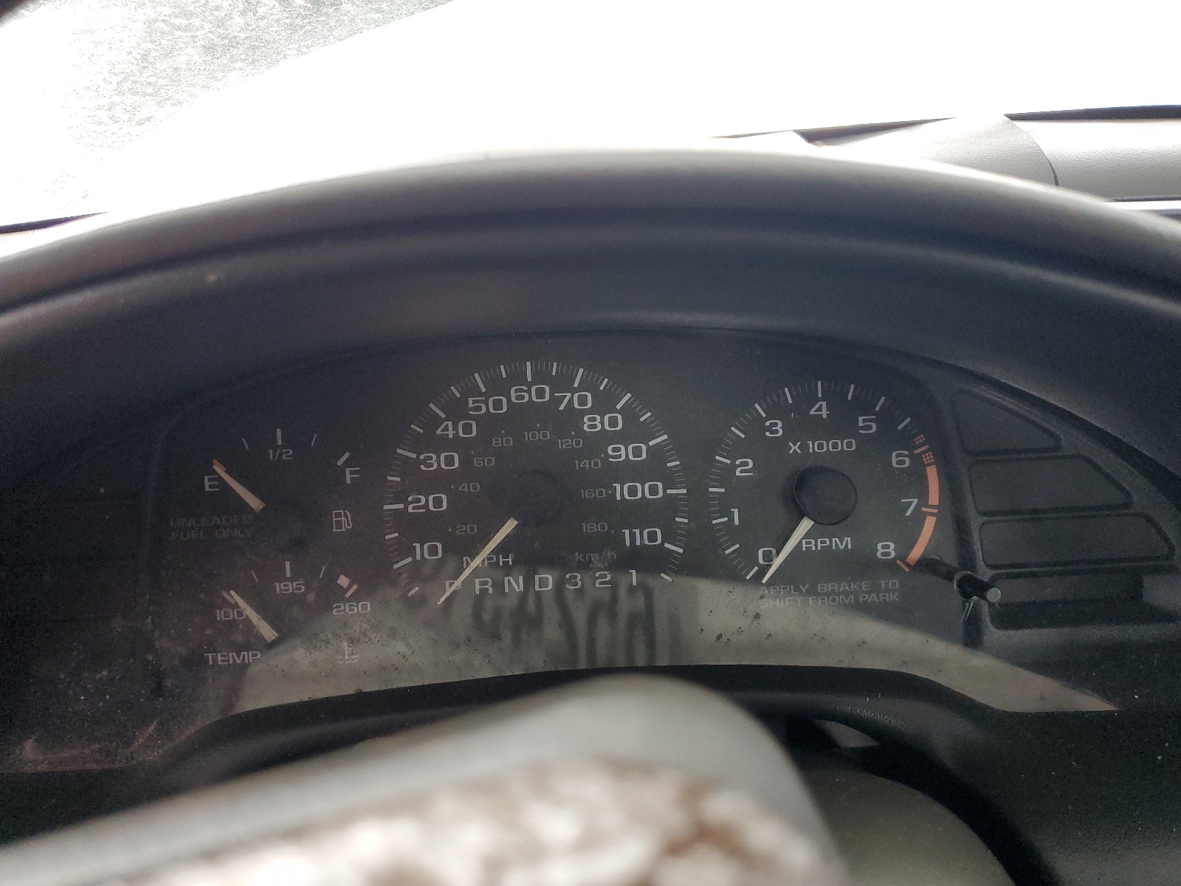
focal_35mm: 26
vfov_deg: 53.1
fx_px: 887
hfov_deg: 67.3
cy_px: 443
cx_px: 590
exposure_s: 1/60.2
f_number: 1.5
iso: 151
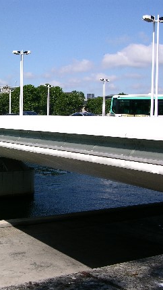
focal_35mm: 52
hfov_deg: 21.7
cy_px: 145
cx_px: -21
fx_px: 399
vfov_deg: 39.9
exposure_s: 1/180
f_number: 8
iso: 50
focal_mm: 8.9
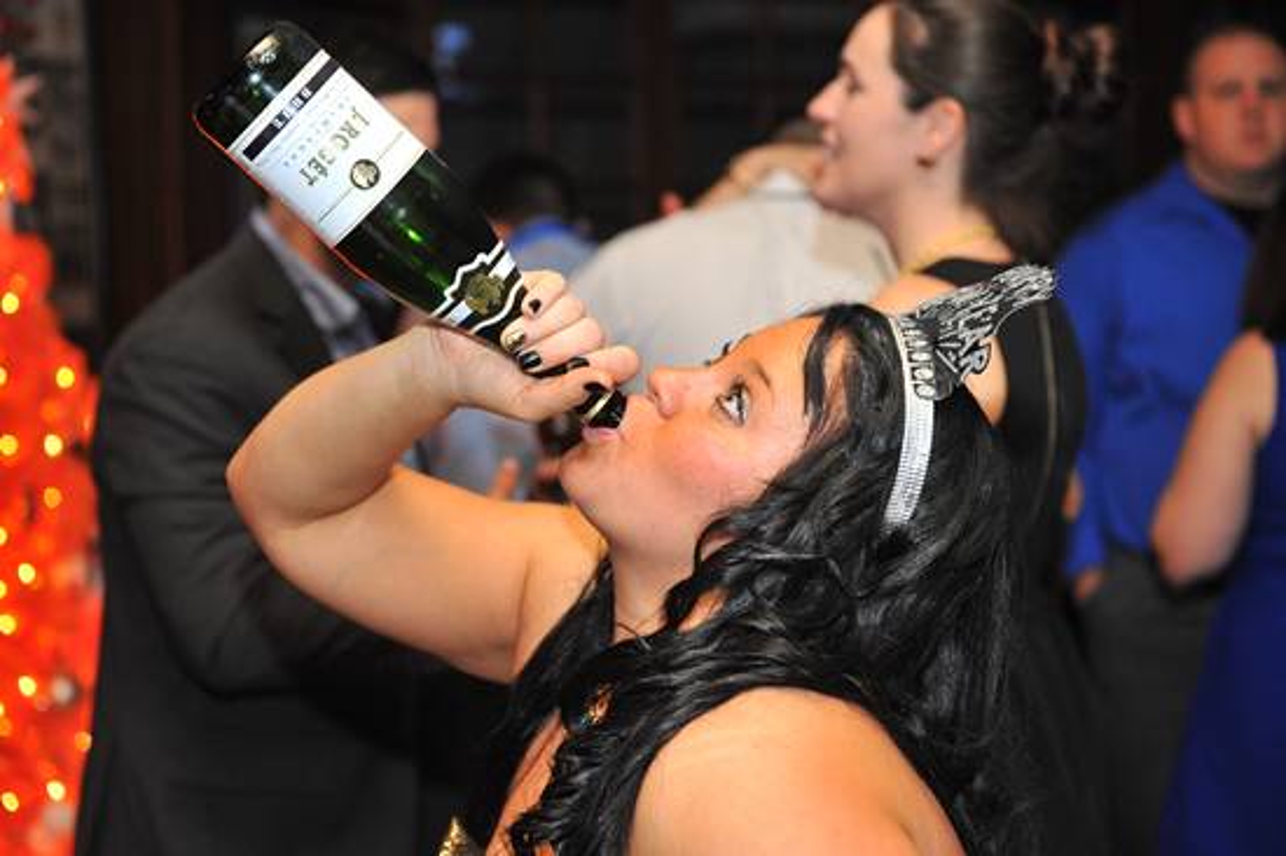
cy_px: 428
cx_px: 643
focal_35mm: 70
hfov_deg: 28.9
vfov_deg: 19.4
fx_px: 2499
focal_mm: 70
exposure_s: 1/100
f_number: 4.5
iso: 1600
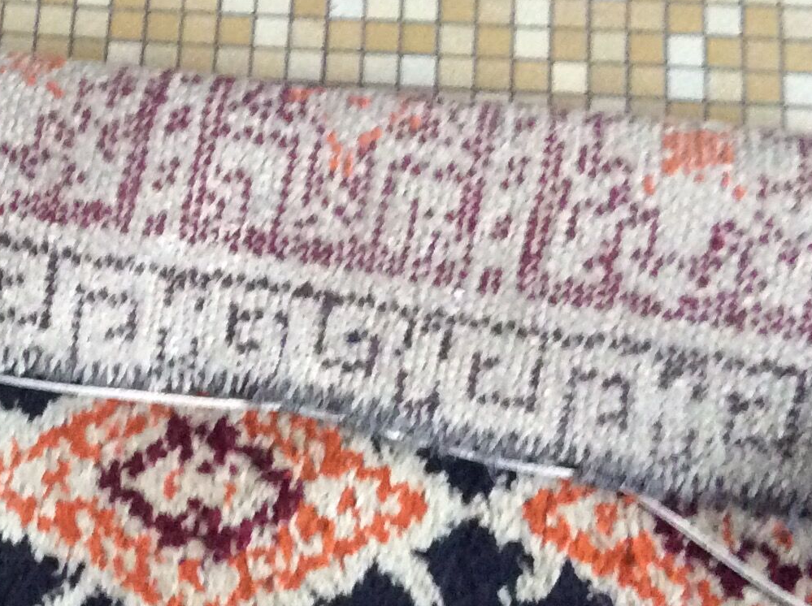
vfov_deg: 17.7
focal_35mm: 83
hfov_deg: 23.1
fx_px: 1944
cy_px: 340
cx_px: 106
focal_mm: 3.3
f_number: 2.4
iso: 320
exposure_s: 1/17
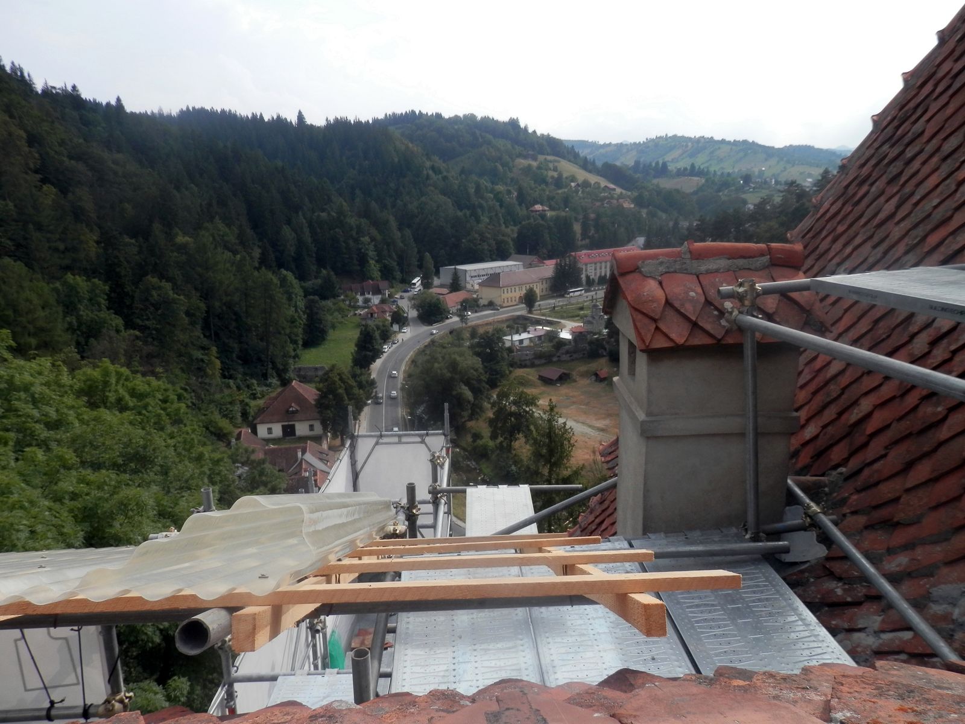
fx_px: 697
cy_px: 362
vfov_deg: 54.9
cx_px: 482
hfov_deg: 69.4
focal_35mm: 25
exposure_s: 1/1000
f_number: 3
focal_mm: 4.5
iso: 80
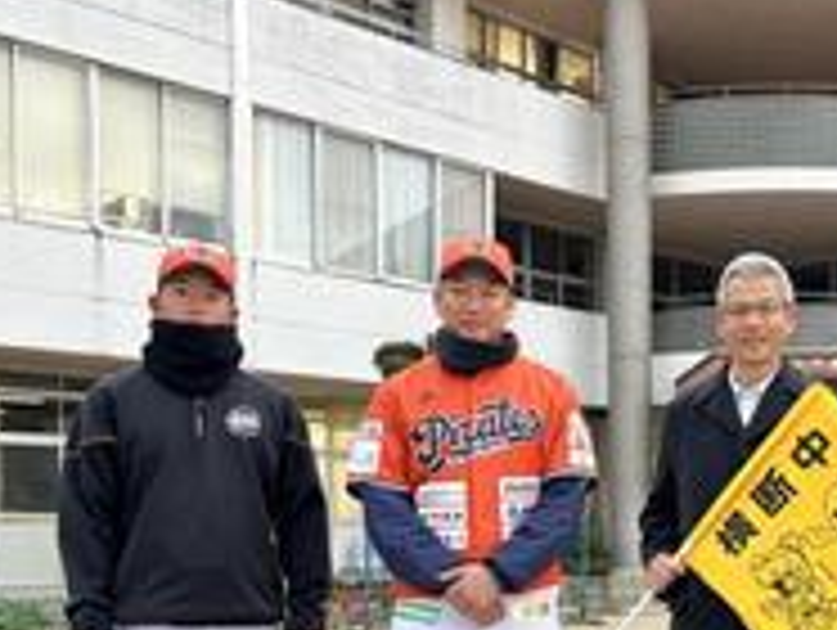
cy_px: 529
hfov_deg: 38.0
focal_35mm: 49
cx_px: 616
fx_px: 1186
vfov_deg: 28.9
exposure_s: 1/121
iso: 100
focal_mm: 5.7
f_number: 1.5
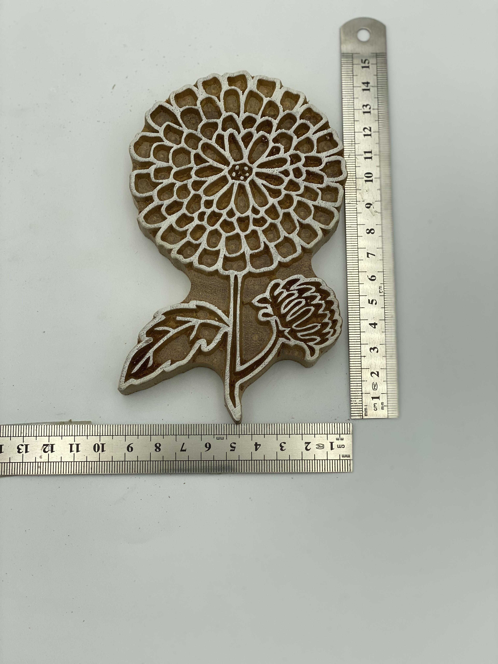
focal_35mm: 52
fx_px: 997
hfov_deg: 28.0
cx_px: 249
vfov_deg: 36.8
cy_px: 332
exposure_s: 1/749
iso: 20
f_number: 2
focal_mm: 6
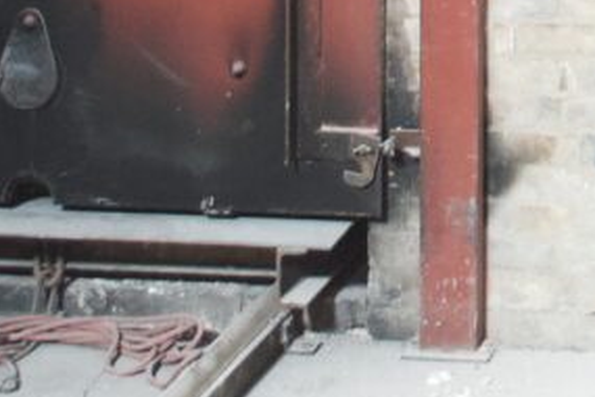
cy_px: -524
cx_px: 852
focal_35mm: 167
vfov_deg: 7.7
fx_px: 2760
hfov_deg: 11.8
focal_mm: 22
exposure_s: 1/60
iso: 1600
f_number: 3.8
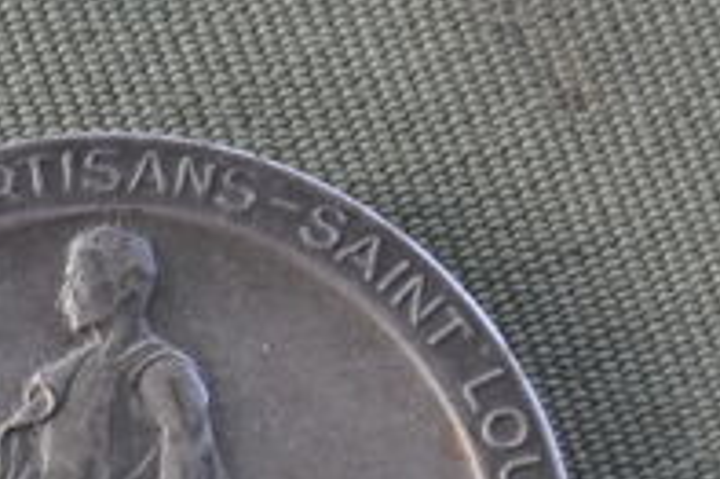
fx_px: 14587
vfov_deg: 1.9
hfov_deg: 2.8
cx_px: 55
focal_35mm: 730
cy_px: 547
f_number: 5.6
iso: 800
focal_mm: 200
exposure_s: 1/160
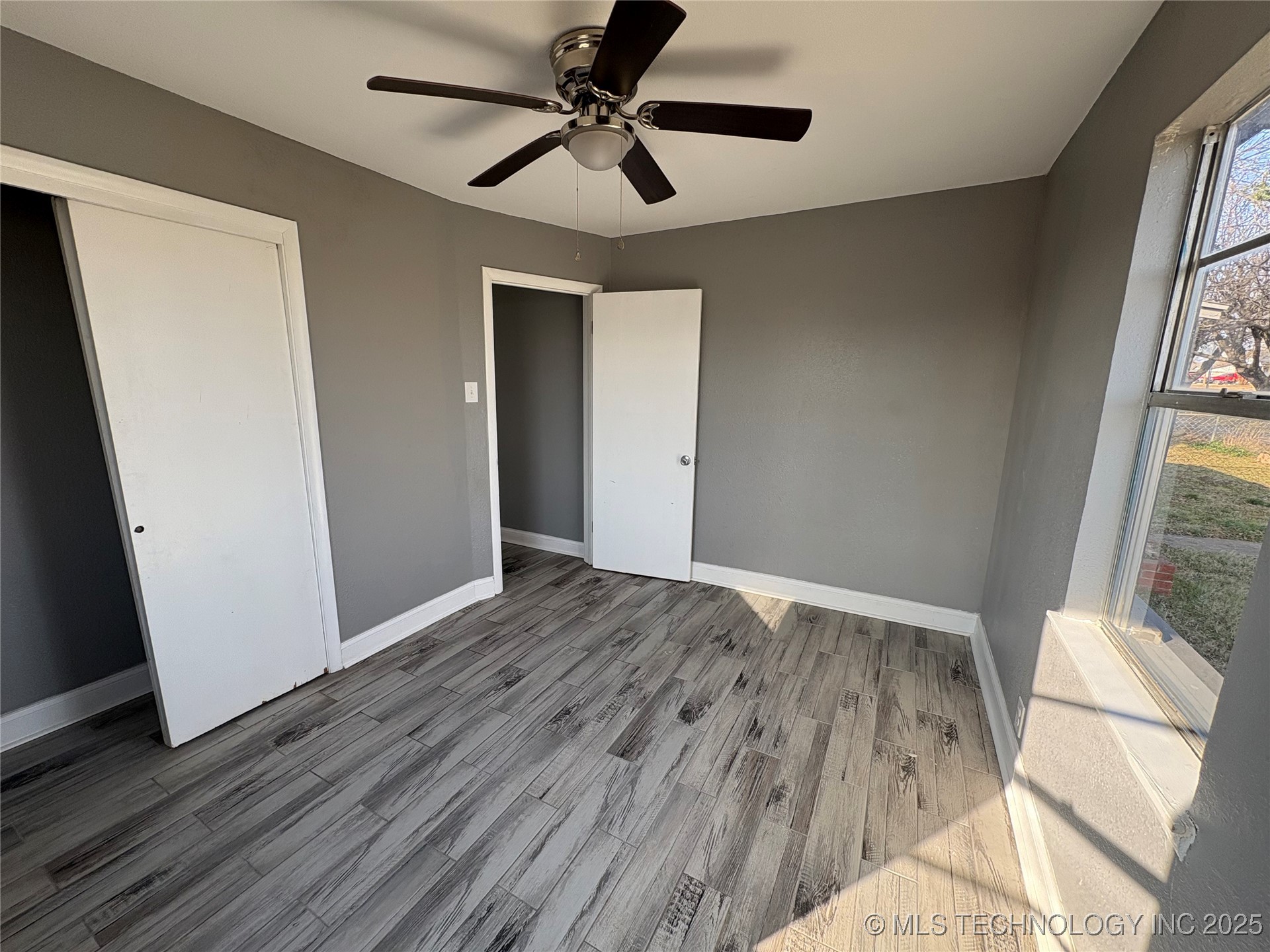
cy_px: 476
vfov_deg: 85.7
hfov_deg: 102.1
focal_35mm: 14
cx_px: 635
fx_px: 514
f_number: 2.2
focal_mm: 2.22
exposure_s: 1/124
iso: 40
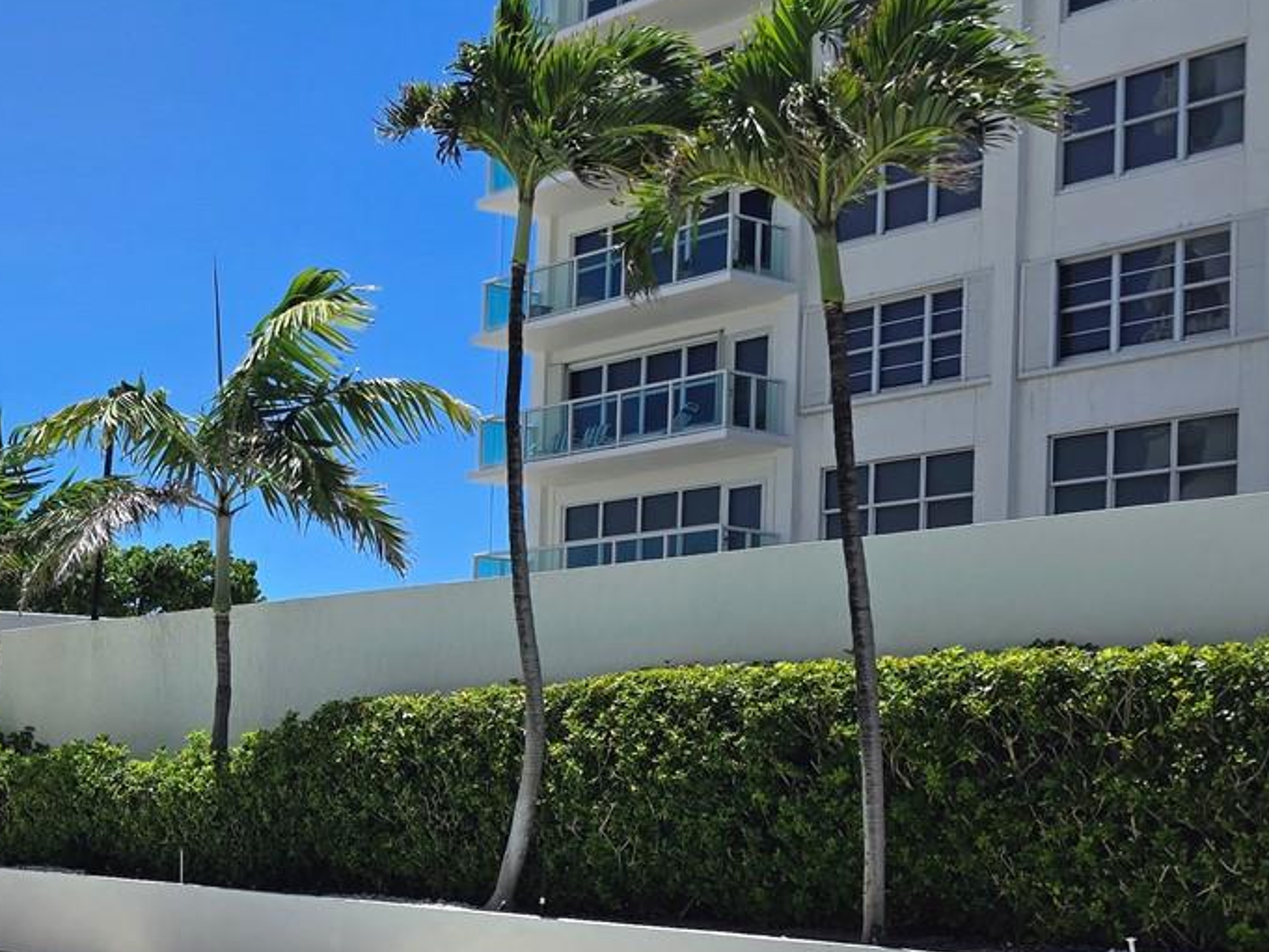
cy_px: 807
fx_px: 1980
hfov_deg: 31.9
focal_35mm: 54
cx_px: -88
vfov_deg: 26.4
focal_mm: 6.3
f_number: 1.7
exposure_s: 1/1418
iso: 12
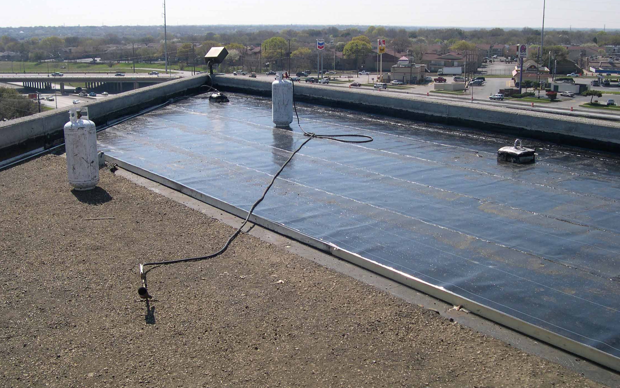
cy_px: 189
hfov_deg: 48.2
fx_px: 693
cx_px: 309
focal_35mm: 41
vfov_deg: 31.2
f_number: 7.6
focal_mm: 8
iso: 100
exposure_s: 1/201
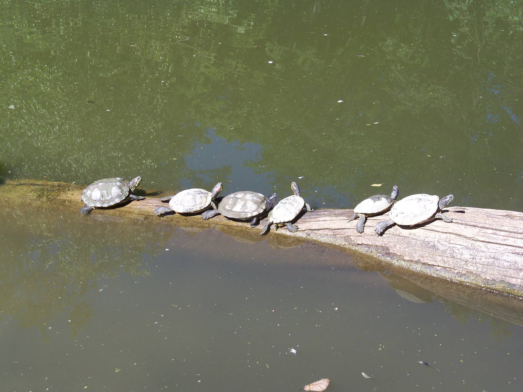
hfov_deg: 32.7
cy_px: 196
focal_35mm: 59
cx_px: 262
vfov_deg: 24.8
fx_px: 891
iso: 100
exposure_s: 1/400
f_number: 4
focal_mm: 10.5
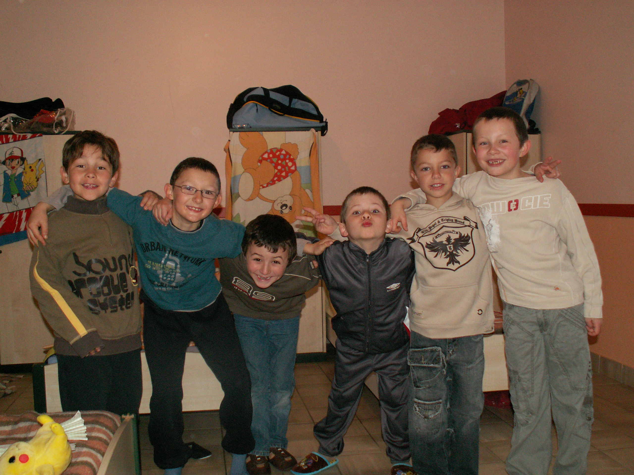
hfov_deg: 52.6
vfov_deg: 40.7
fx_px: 641
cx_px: 317
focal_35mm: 35
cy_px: 238
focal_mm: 5.86
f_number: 2.8
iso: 160
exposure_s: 1/40
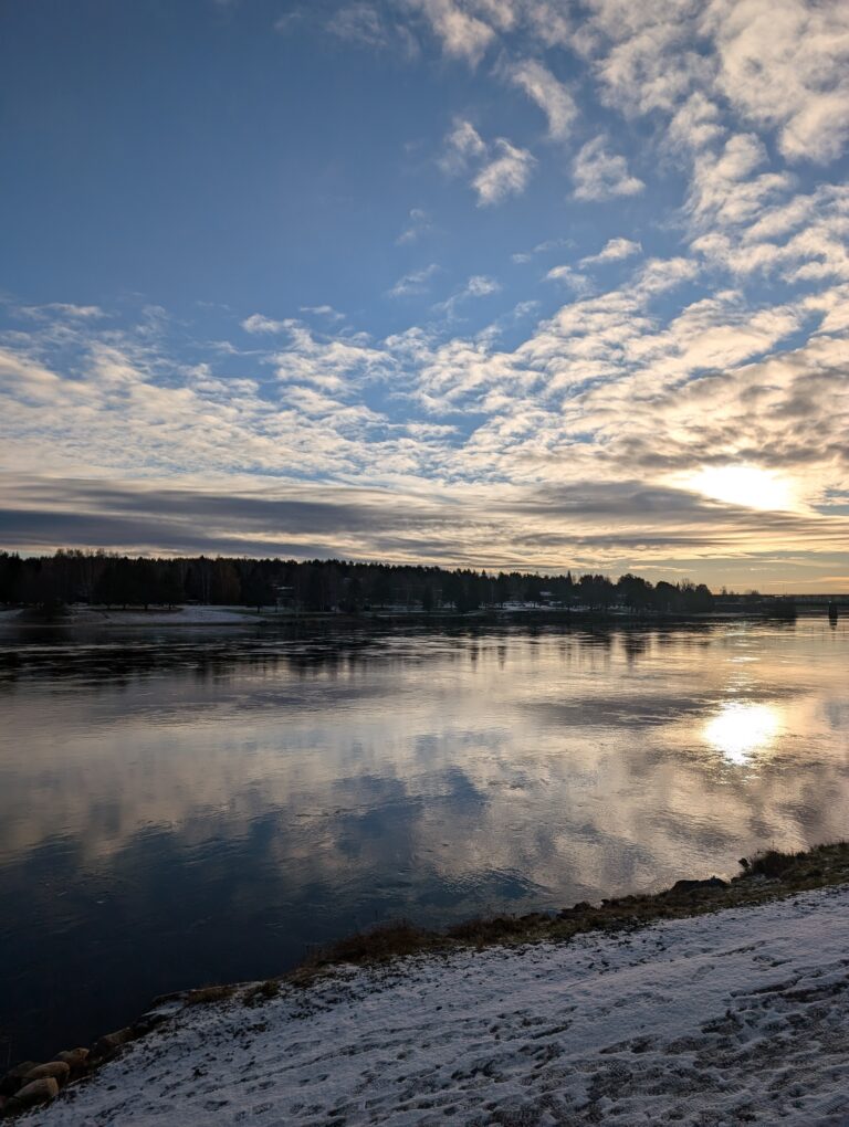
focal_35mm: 24
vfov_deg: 71.5
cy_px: 564
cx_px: 424
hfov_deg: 56.9
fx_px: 783
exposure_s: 1/3968
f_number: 1.68
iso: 23
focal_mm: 6.9
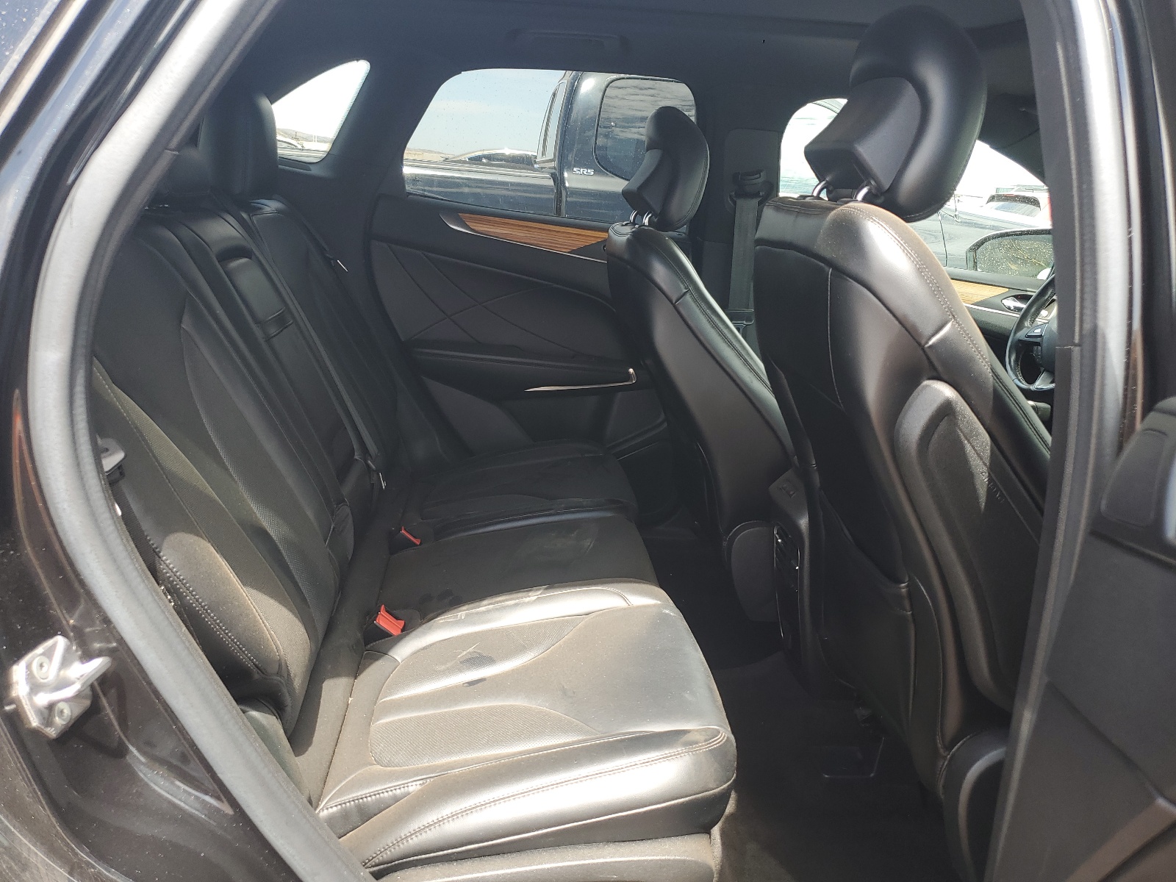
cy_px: 441
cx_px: 588
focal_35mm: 26
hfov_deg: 67.3
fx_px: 883
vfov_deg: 53.1
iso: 50
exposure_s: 1/263
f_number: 1.5
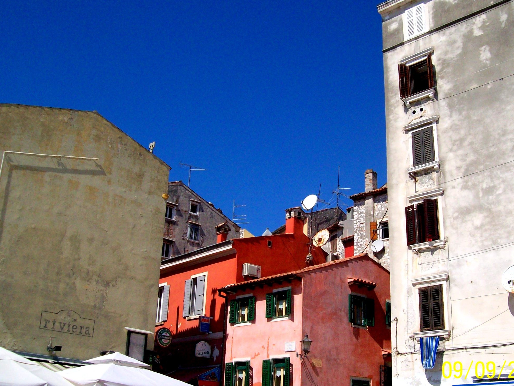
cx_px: 281
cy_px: 199
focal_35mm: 42
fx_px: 624
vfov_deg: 34.3
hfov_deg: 44.7
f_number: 4.8
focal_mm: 6
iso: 80
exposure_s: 1/996
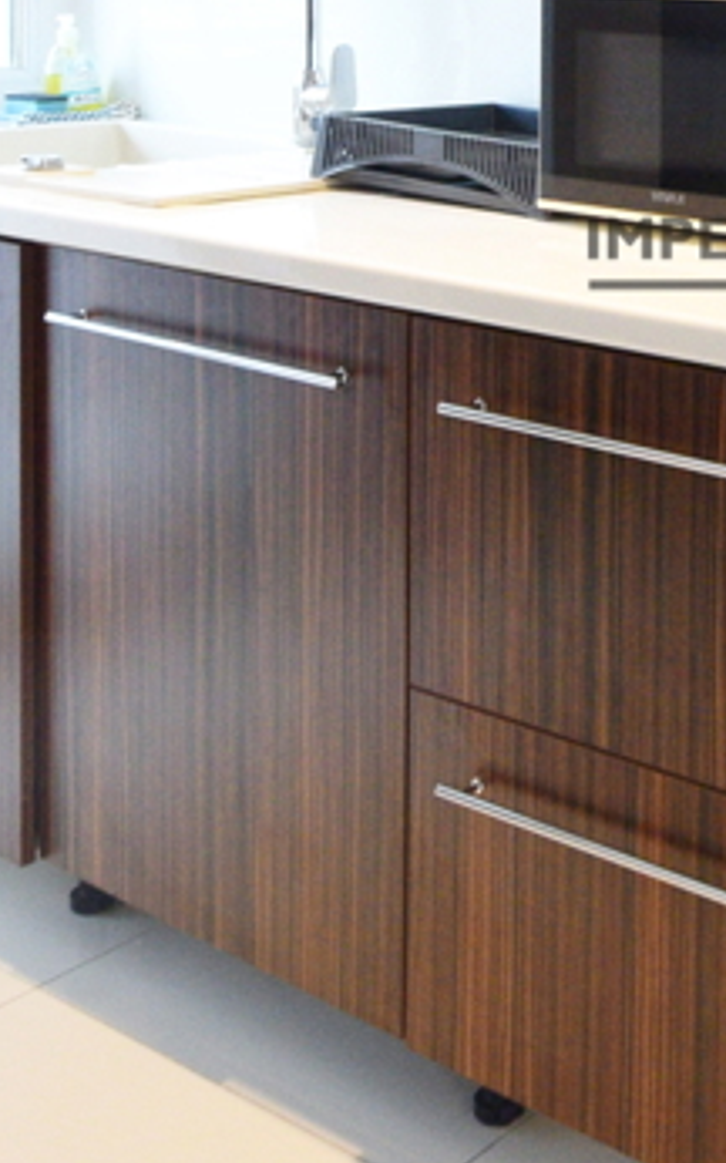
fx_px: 1679
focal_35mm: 53
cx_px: 961
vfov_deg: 35.6
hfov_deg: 21.8
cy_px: 84
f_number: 10
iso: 1000
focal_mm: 10
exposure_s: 1/30
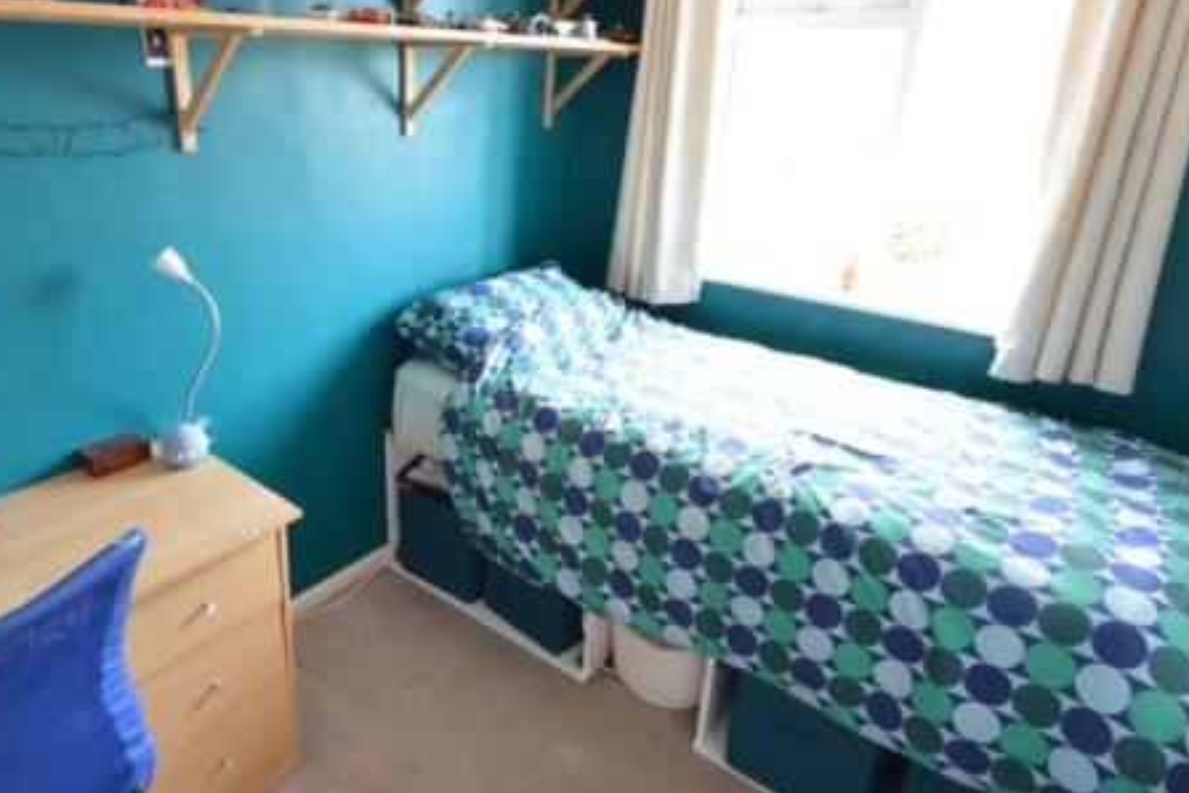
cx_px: 496
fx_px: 727
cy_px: 355
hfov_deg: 78.0
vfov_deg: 57.1
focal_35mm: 22
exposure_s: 1/8
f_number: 8
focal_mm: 10
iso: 400
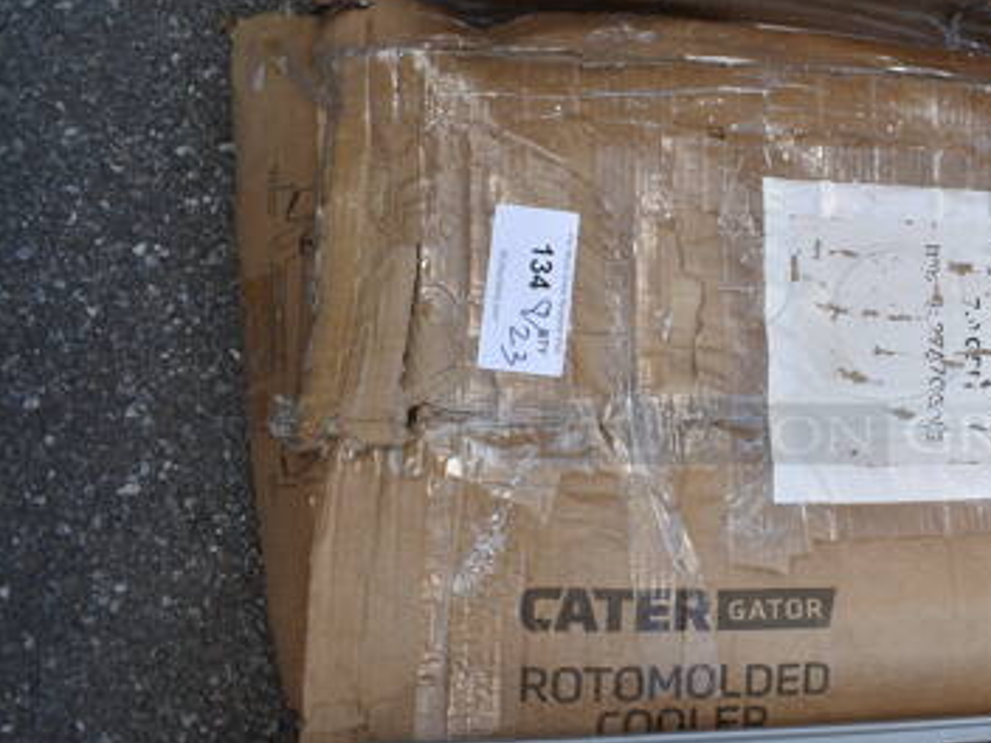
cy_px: 315
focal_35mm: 45
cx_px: 856
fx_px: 1288
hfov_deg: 39.6
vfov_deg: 32.1
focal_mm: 18
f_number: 6.3
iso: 100
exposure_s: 1/100
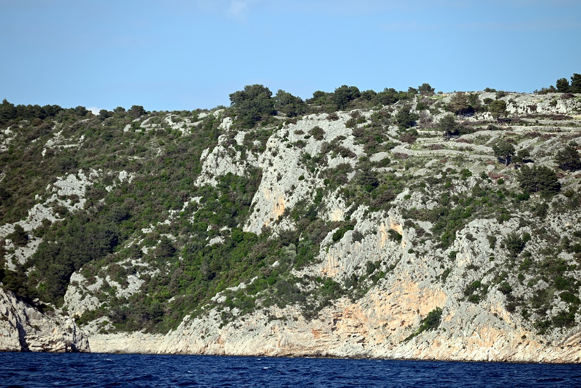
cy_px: 194
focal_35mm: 170
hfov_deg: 12.1
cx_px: 290
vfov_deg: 8.1
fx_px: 2744
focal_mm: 170
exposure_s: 1/1000
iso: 180
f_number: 5.6
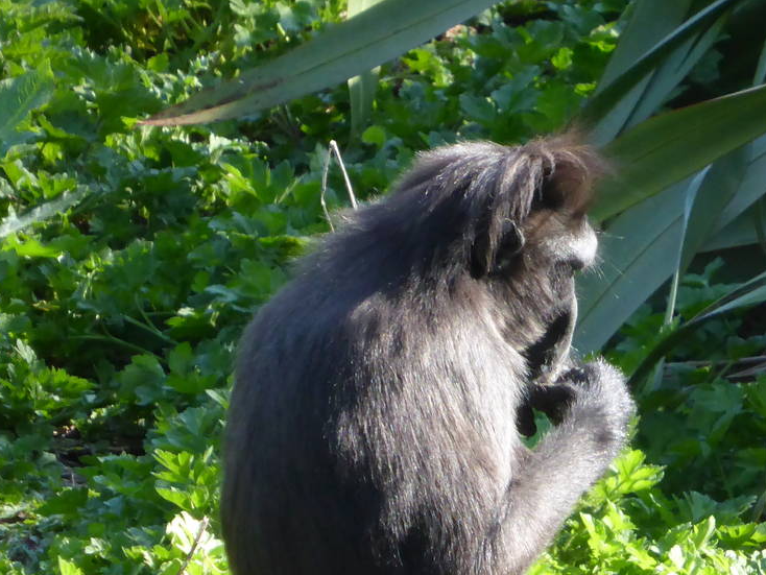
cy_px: 425
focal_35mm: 841
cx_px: 521
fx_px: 18616
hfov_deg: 2.4
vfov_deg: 1.8
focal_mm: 62.5
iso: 320
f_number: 5.9
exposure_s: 1/200
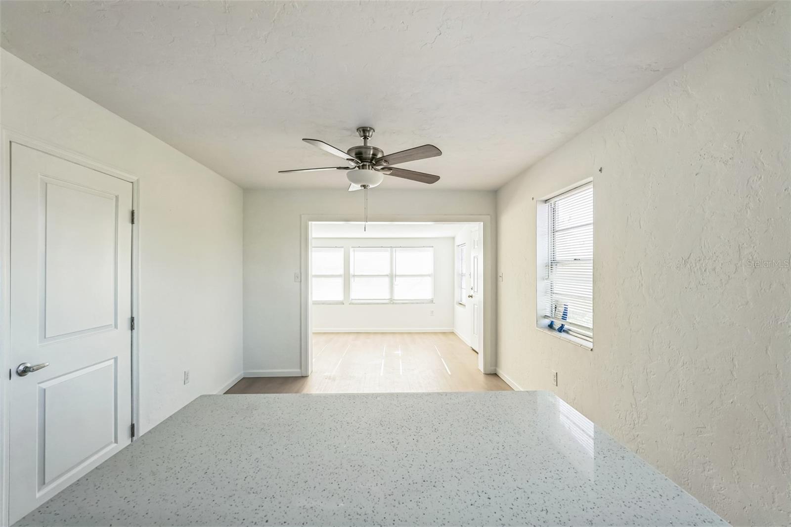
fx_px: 351
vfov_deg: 73.7
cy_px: 264
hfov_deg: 96.7
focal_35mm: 16
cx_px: 396
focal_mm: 16
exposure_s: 1/100
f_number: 8
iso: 400
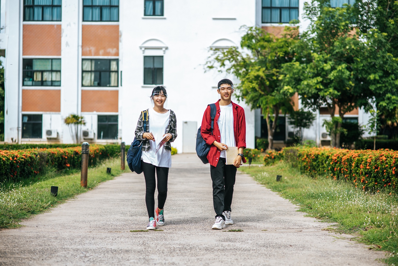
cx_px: 199
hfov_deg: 23.9
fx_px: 940
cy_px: 133
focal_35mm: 85
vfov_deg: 16.1
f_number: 2.2
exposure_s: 1/250
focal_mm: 85
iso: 64
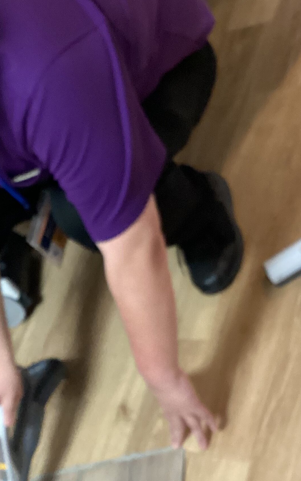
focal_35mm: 63
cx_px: 40
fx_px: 827
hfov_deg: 20.3
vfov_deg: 32.3
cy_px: 299
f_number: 2.4
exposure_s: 1/30
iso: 320
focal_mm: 3.3
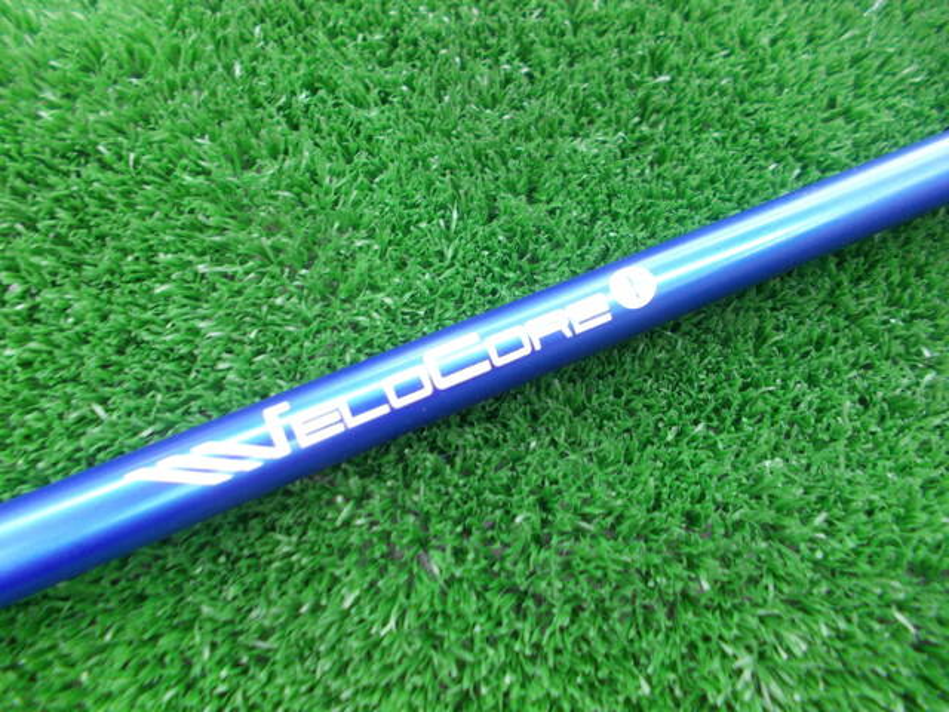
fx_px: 713
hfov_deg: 67.3
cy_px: 356
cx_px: 474
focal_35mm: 26
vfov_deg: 53.1
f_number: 3.2
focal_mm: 4.6
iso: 200
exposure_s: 1/8
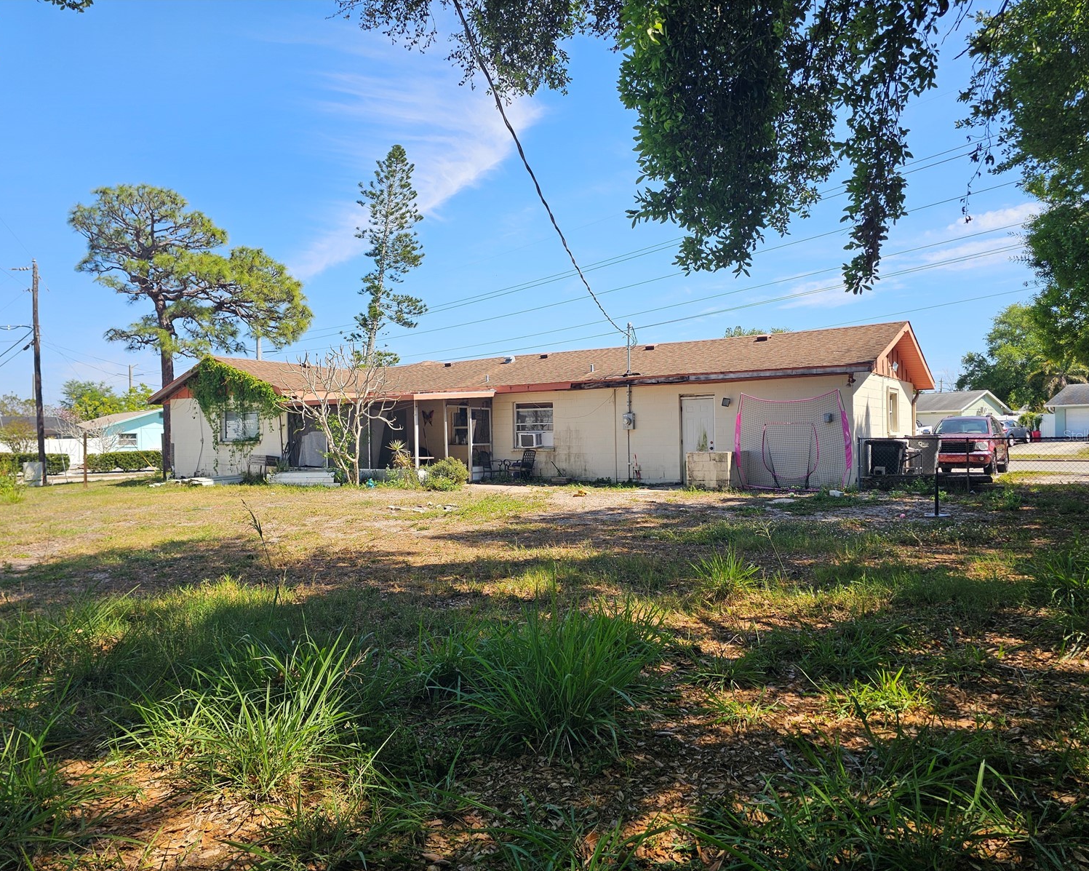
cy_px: 435
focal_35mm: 24
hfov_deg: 70.3
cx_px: 550
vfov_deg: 58.8
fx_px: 773
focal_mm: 6.3
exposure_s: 1/453
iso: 10
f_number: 1.7
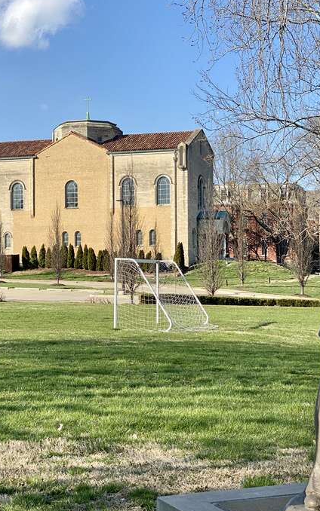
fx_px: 907
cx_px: 143
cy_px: 257
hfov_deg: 20.0
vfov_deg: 31.5
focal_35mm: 65
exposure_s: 1/978
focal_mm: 6
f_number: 2
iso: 20
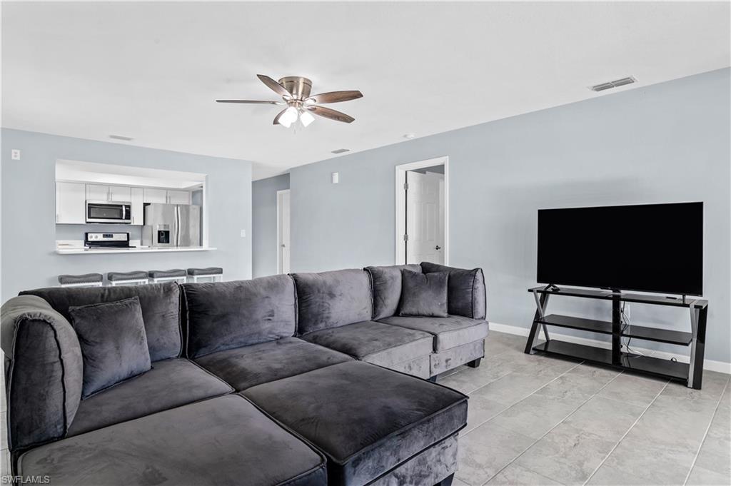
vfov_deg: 64.5
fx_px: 385
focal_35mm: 19
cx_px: 366
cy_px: 243
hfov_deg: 87.0
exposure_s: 1/8
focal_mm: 19
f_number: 10
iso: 320
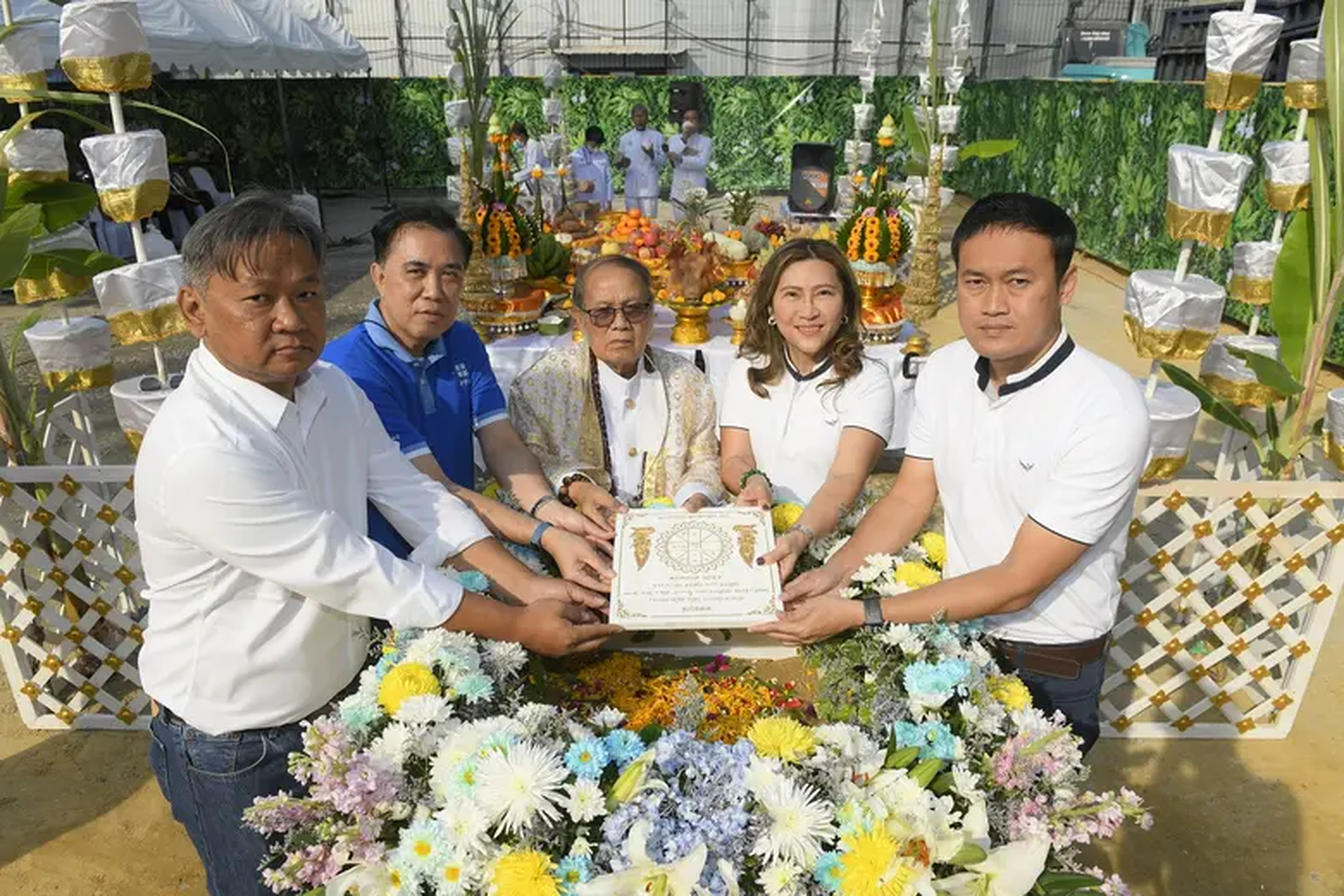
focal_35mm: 24
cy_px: 448
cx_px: 672
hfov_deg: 73.7
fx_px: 896
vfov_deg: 53.1
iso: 100
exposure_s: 1/250
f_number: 7.1
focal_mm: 24
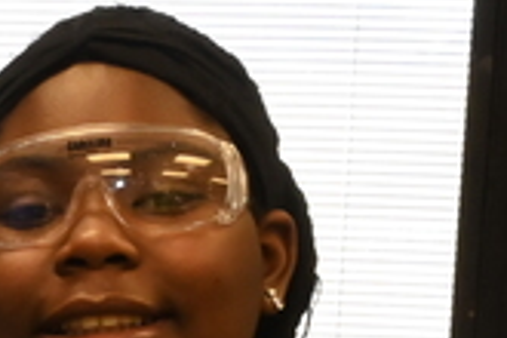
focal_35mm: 201
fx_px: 2832
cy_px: 813
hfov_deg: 9.9
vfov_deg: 6.5
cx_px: -249
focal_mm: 32.5
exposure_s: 1/100
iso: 5000
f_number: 16
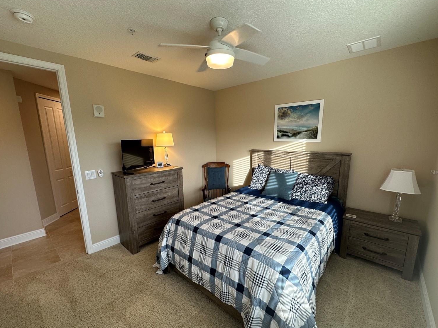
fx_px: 190
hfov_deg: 98.2
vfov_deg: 81.7
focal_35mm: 15
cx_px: 224
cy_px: 172
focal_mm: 2.22
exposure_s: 1/120
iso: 100
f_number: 2.2
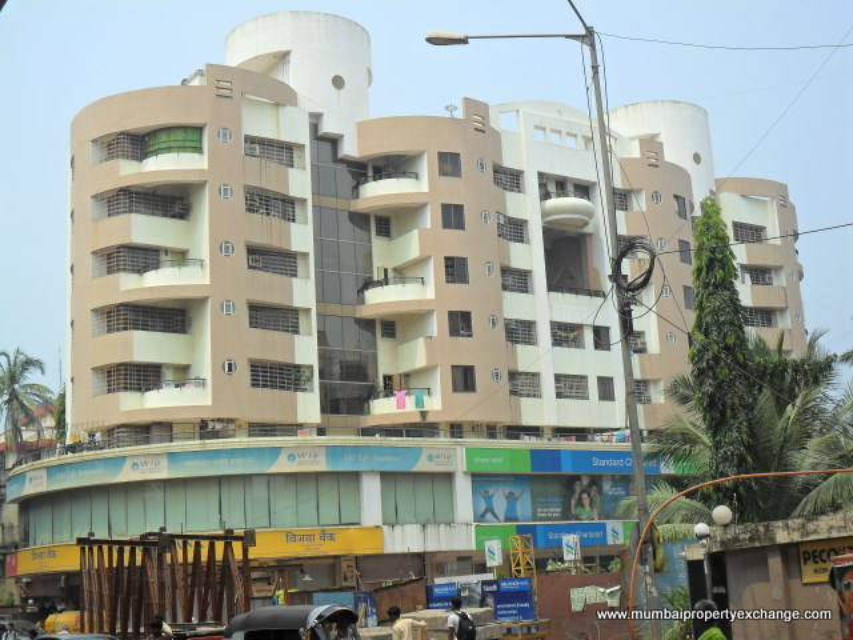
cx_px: 426
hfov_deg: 36.8
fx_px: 1281
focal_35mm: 52
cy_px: 320
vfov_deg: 28.0
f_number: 5
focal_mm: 9.3
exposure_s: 1/500
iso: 100
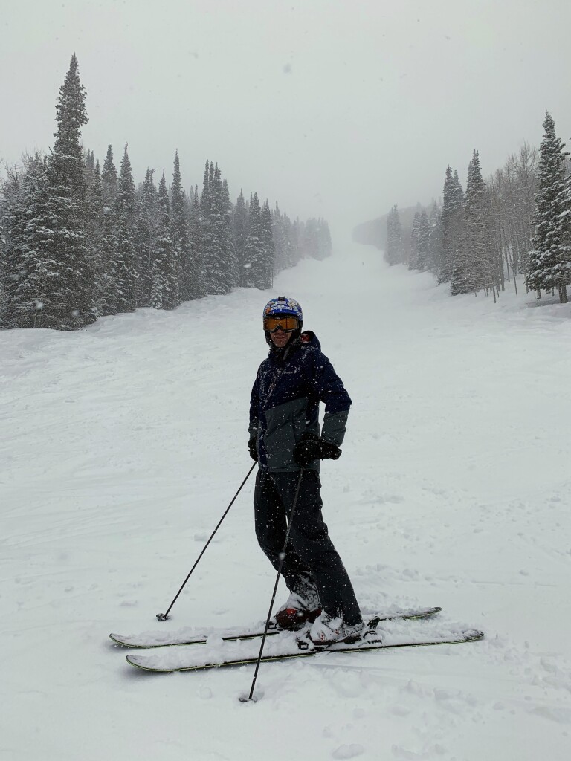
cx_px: 286
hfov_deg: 53.1
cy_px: 380
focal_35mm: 26
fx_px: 572
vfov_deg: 67.3
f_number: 1.8
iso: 25
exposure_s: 1/3937
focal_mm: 4.25
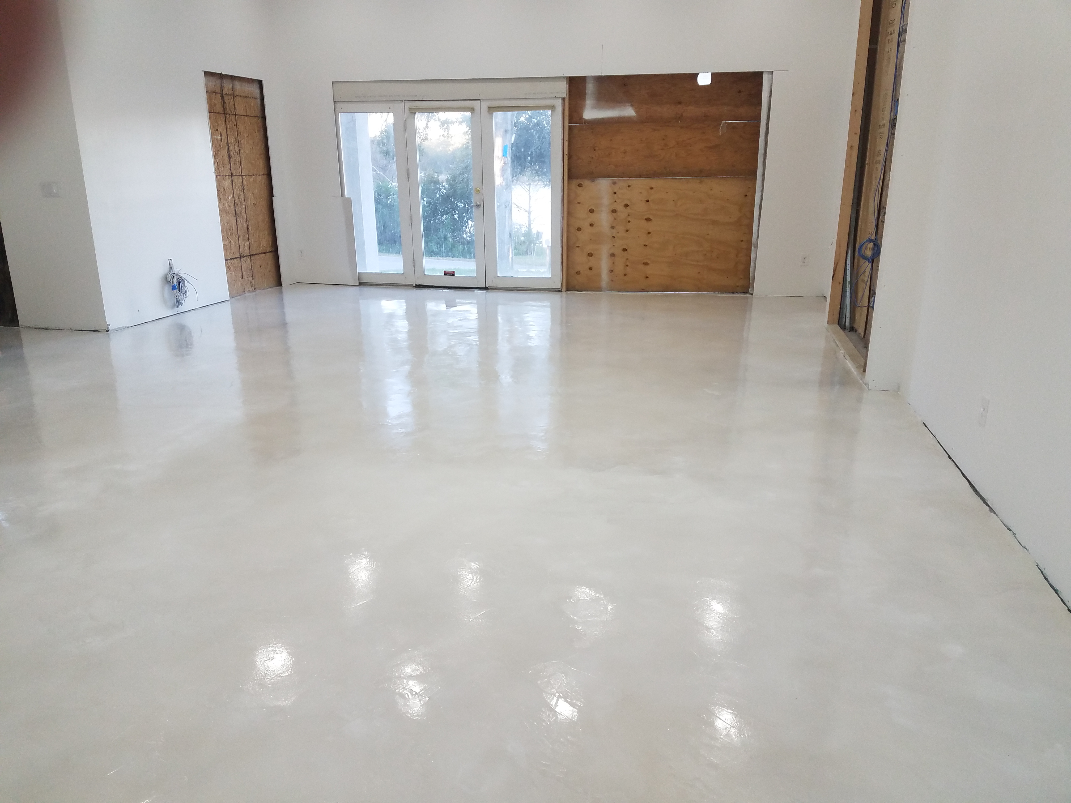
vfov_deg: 53.1
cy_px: 402
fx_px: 804
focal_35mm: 26
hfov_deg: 67.3
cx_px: 536
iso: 80
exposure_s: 1/60
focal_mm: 4.2
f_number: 1.7
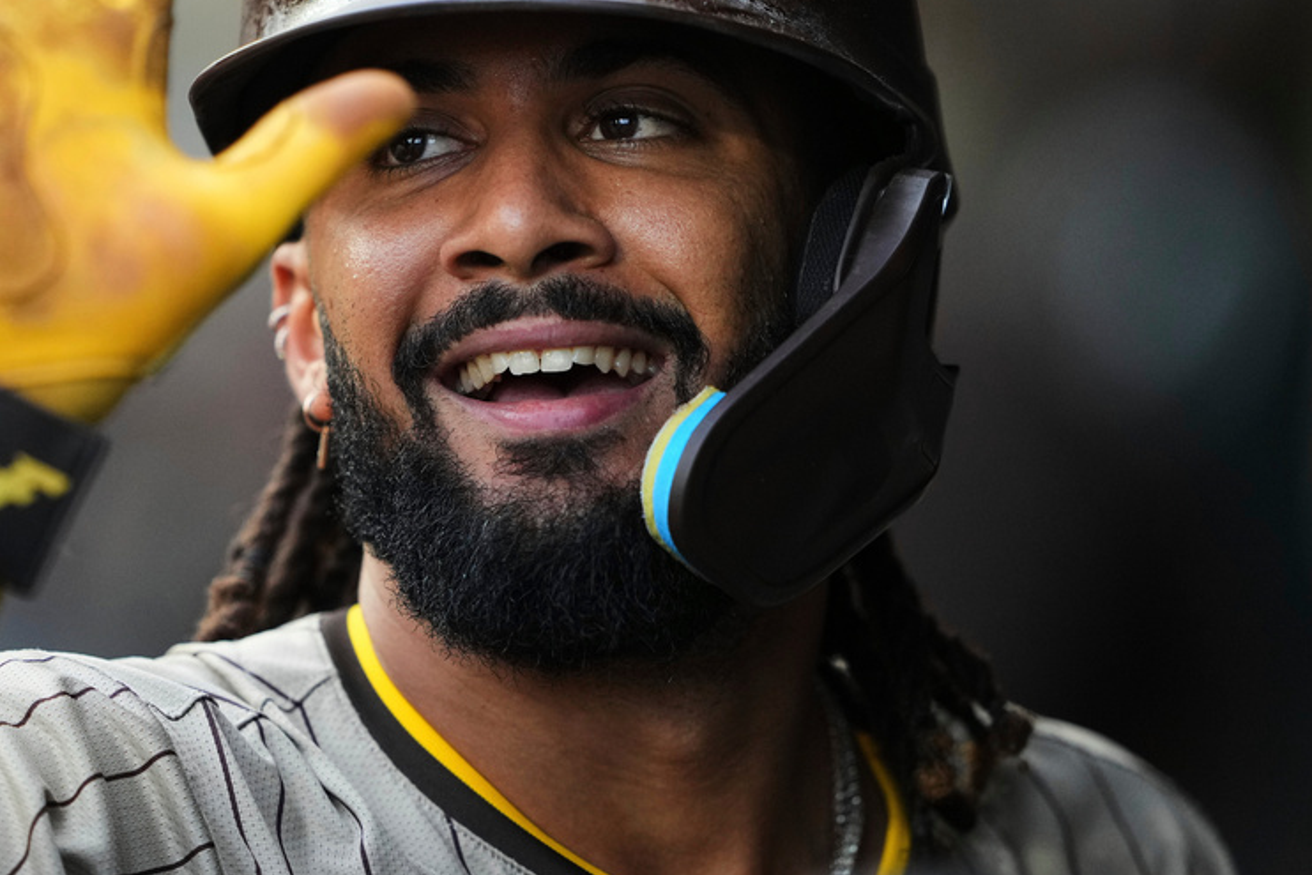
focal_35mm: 552
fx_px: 20120
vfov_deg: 2.5
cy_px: 337
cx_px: 467
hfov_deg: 3.7
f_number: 2.8
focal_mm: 400
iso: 2500
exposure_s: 1/1600
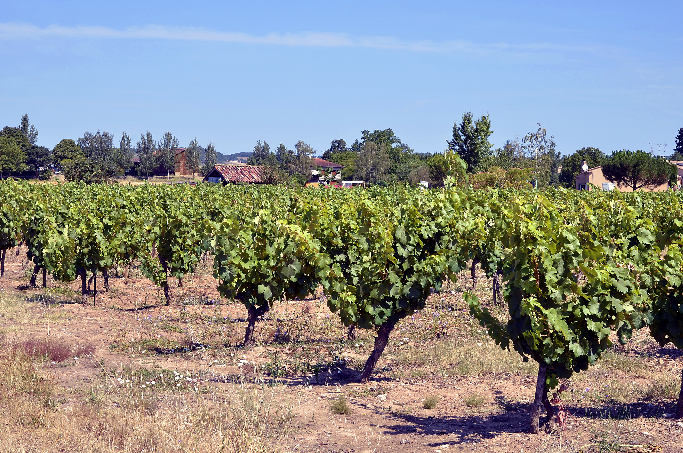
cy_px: 227
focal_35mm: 55
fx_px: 1041
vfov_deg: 24.5
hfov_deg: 36.3
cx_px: 355
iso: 100
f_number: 13
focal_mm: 34
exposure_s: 1/80
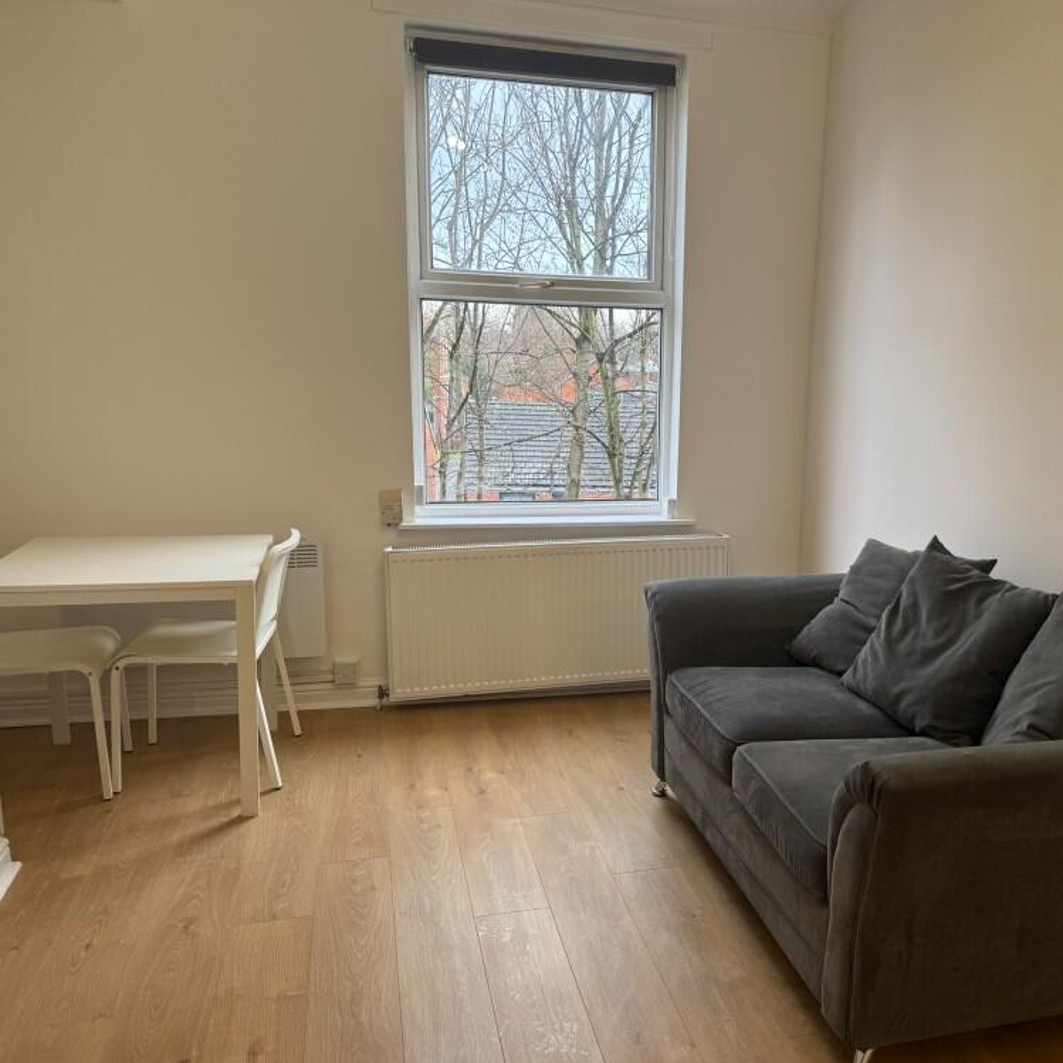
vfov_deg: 55.6
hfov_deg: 55.0
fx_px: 1008
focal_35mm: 29
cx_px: 659
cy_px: 542
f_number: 1.78
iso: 64
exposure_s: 1/100
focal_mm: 6.76
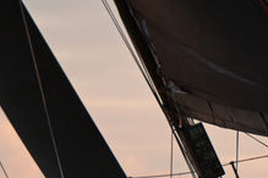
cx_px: 362
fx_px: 4079
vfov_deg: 2.5
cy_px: 279
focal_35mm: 548
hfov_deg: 3.8
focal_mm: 150
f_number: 2.8
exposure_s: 1/1600
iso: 800
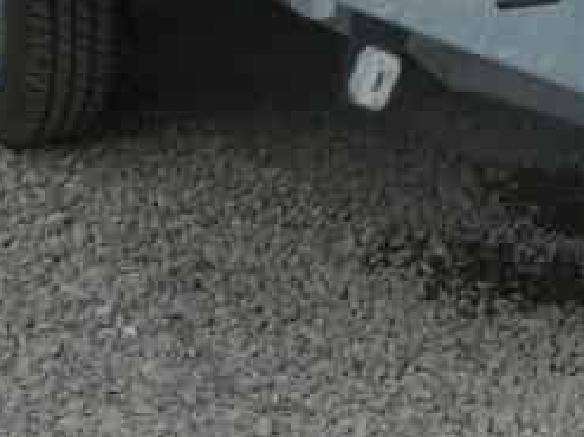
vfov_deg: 13.1
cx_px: 802
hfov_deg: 16.4
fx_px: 1889
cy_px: 17
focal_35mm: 112
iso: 80
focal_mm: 4.9
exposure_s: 1/500
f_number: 3.5
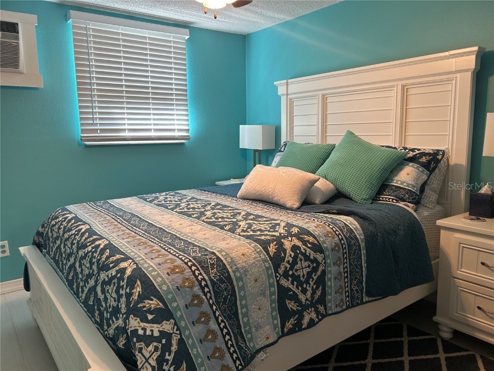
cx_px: 247
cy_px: 186
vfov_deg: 53.1
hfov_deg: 67.3
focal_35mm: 26
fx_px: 371
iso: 100
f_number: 1.5
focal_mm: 5.7
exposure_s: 1/60
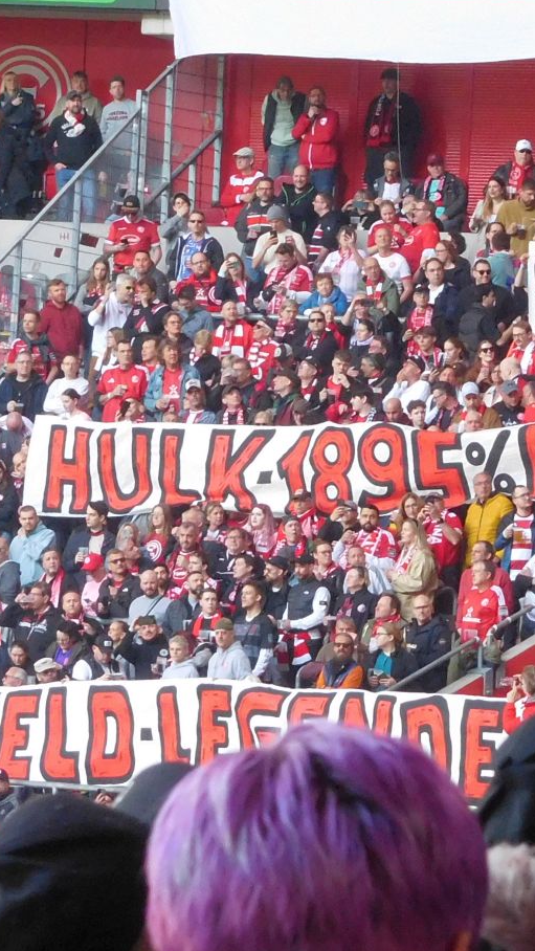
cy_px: 439
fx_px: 8471
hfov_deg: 3.6
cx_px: 499
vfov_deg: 6.4
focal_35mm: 336
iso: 400
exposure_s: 1/80
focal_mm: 25
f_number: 5.1
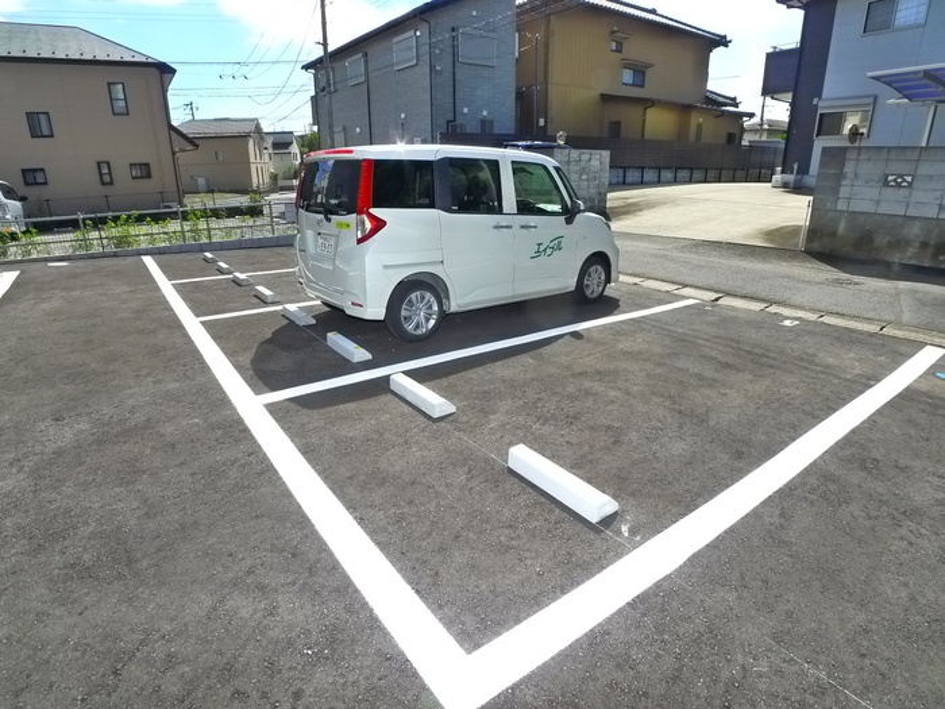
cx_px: 472
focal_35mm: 24
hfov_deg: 71.6
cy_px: 354
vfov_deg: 56.8
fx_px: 655
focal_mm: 5.1
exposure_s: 1/500
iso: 400
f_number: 4
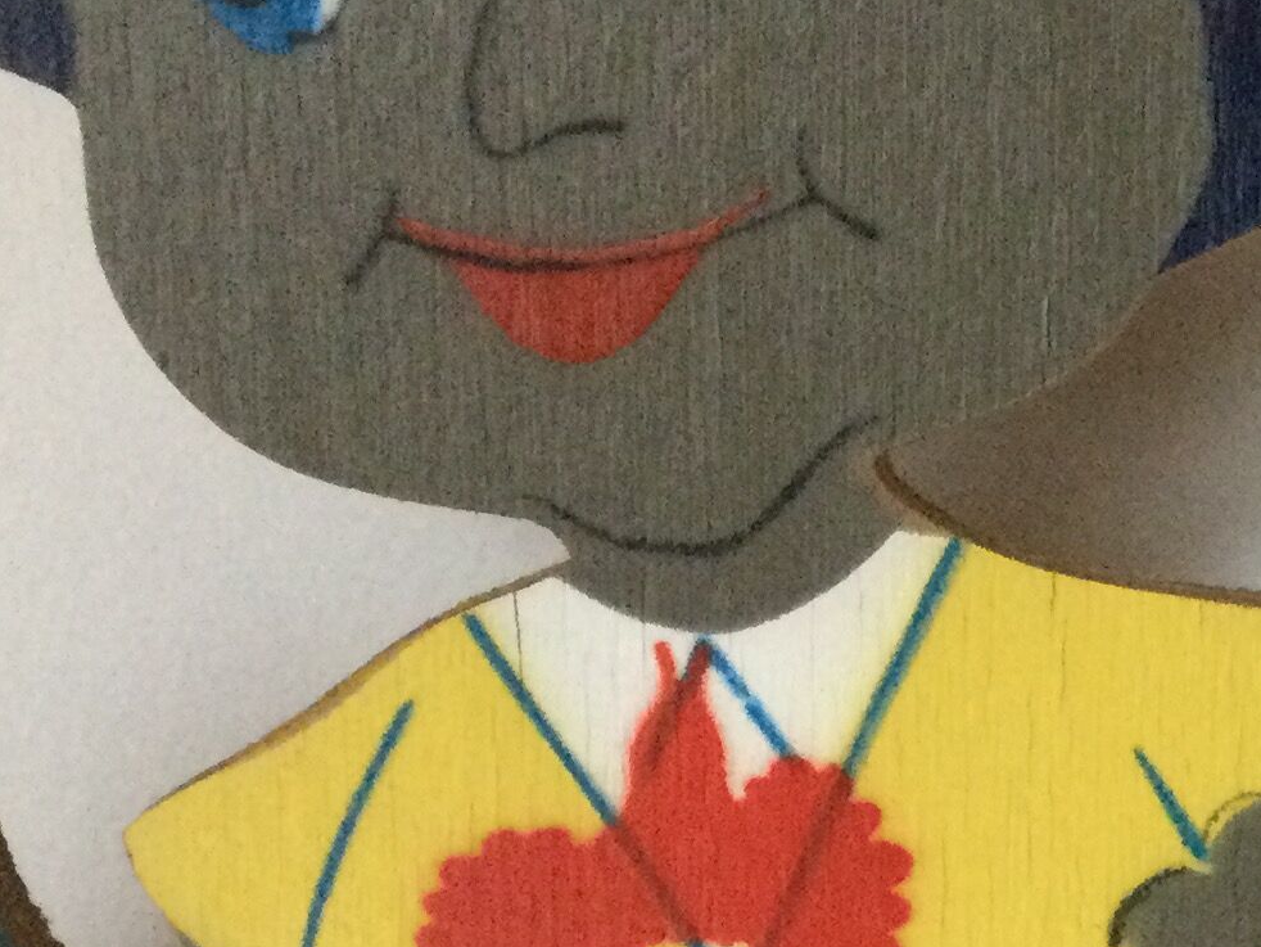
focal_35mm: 103
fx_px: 3753
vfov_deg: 14.1
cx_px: 1704
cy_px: 969
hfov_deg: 17.7
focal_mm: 3.3
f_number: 2.4
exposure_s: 1/17
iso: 200
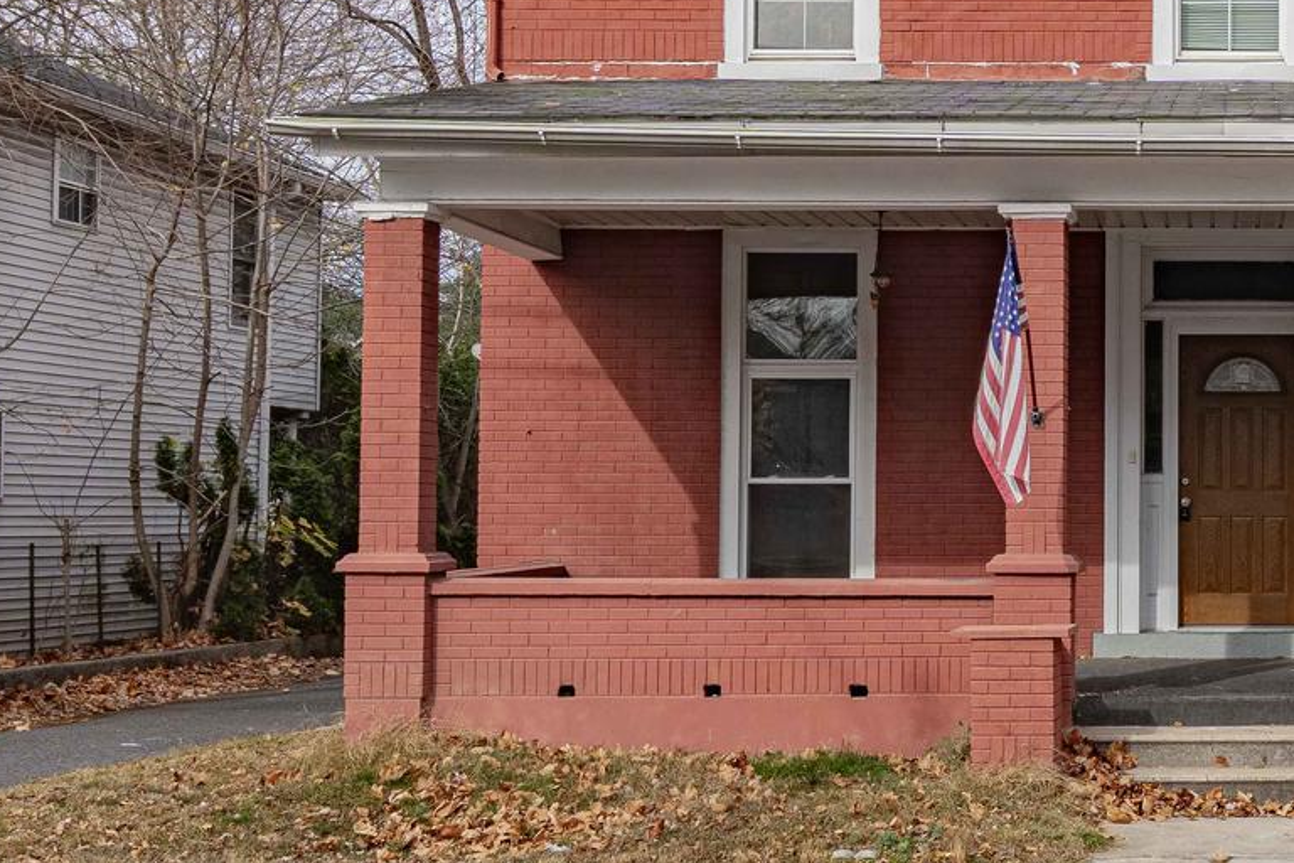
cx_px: 1166
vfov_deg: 21.1
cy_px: 208
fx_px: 2300
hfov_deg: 30.1
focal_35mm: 64
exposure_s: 1/3200
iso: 320
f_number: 9
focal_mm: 24
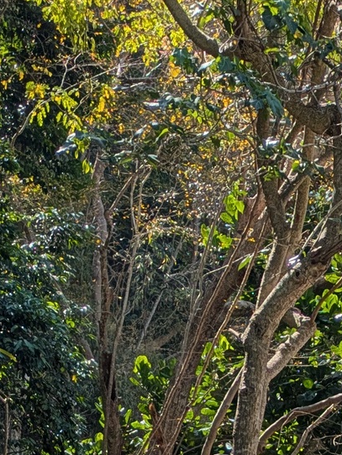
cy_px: 846
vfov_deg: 14.5
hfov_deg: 12.5
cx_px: 321
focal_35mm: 118
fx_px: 1553
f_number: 1.89
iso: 42
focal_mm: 5.43
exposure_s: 1/1869
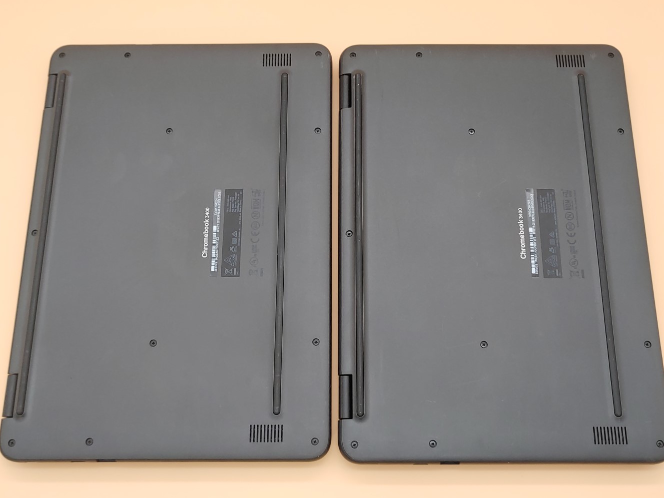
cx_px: 336
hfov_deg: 47.9
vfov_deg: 36.8
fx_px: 748
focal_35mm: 39
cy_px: 250
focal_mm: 4.36
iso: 50
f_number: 1.8
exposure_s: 1/62
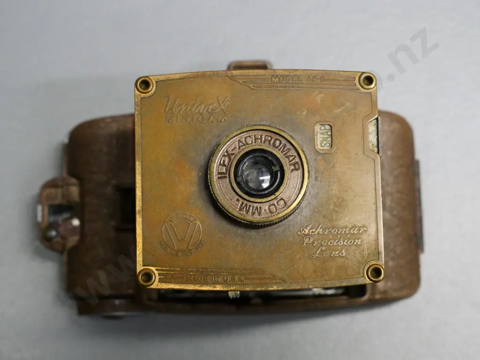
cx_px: 240
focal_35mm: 86
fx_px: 1193
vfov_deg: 17.2
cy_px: 180
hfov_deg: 22.8
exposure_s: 1/80
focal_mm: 43
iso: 3200
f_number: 7.1
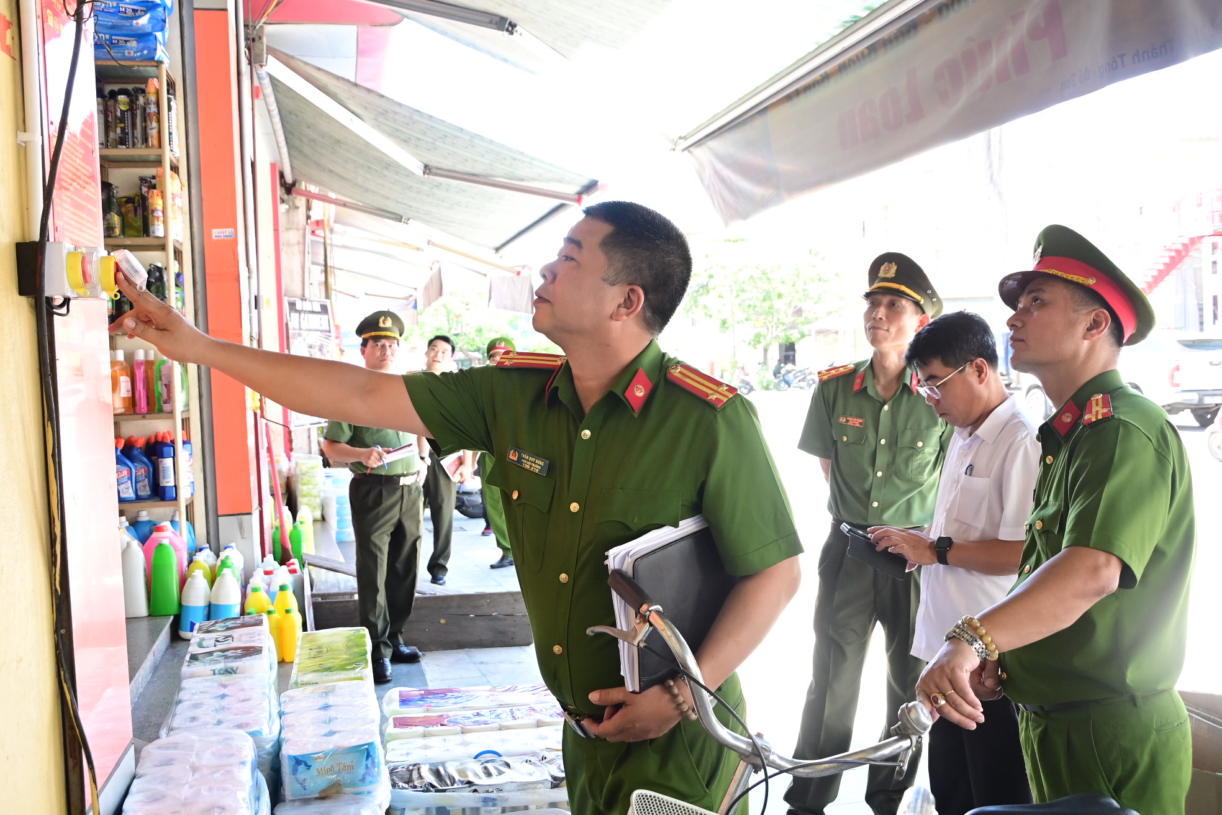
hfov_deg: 53.1
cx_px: 611
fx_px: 1222
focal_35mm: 36
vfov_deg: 36.9
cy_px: 408
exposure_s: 1/200
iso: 1600
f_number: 5.6
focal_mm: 24
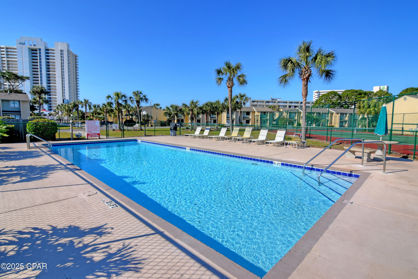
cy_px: 140
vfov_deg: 72.1
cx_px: 209
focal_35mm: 16
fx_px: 192
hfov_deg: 95.0
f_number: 8
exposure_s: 1/1000
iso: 400
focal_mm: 11
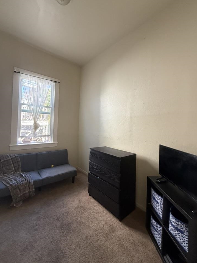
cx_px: 95
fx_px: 114
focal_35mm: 15
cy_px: 124
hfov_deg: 81.7
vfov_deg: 98.1
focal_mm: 2.22
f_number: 2.2
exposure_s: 1/99
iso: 250
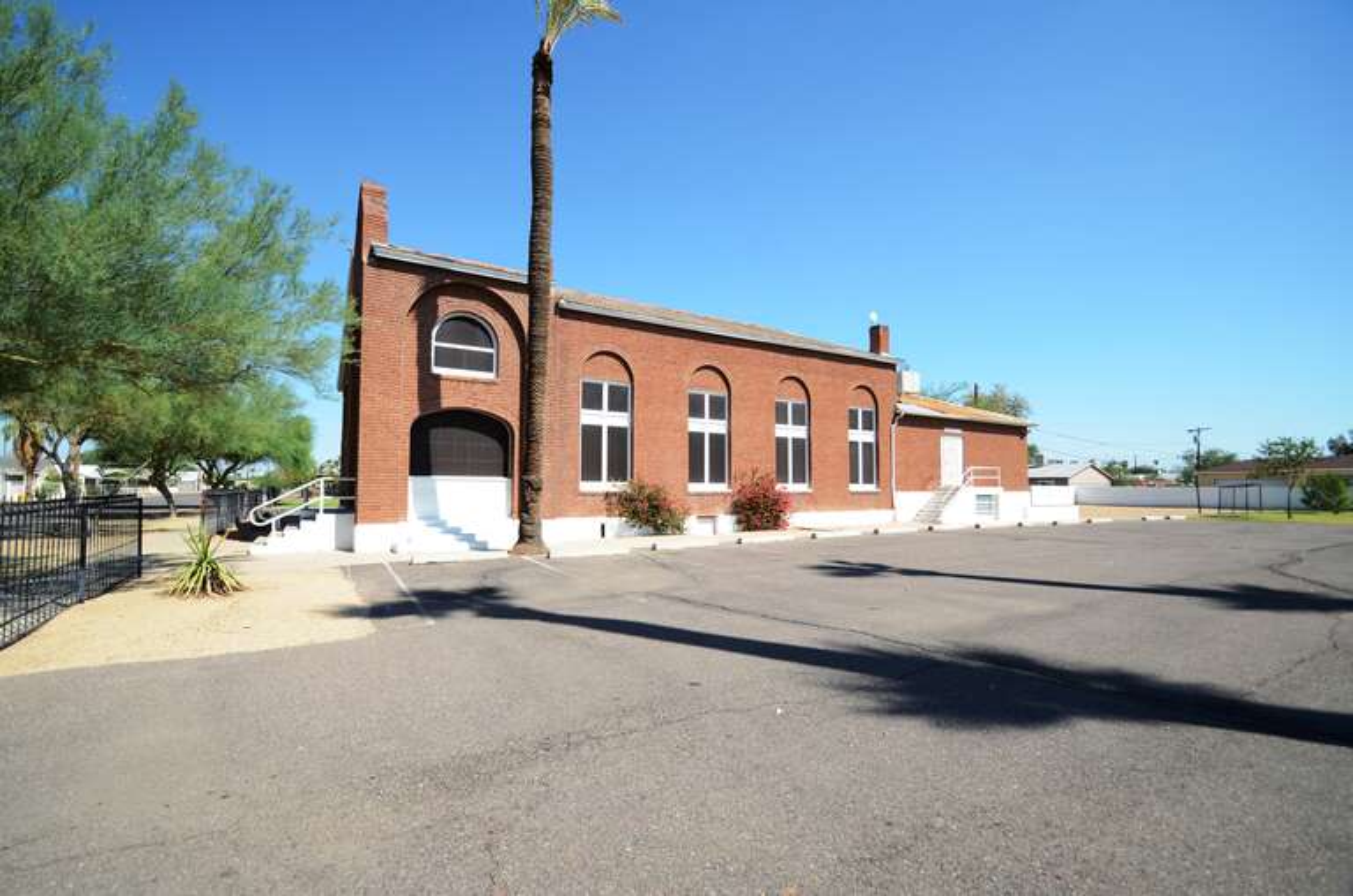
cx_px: 676
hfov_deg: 100.5
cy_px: 448
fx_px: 563
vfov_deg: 77.1
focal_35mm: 15
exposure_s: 1/2000
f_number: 5.6
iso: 400
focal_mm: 10
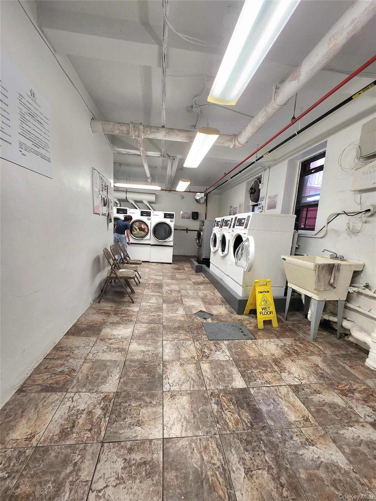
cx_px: 188
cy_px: 250
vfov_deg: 106.2
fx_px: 188
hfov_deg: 89.9
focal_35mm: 13
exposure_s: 1/60.2
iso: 125
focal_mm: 1.74
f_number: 2.2
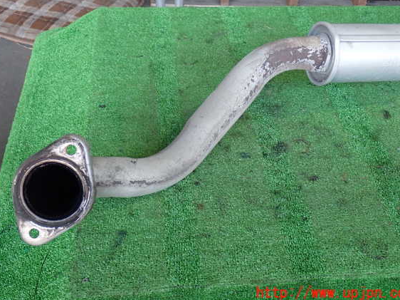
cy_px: 142
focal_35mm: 47
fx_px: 543
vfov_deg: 30.9
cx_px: 204
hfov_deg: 40.4
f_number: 2.9
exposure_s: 1/40
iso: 200
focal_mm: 7.84
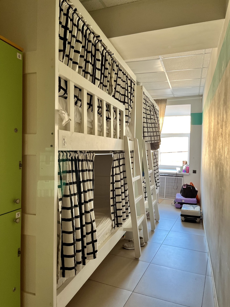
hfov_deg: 53.1
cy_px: 154
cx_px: 115
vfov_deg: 67.3
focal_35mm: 26
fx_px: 230
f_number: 1.6
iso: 160
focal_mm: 5.1
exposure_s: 1/50
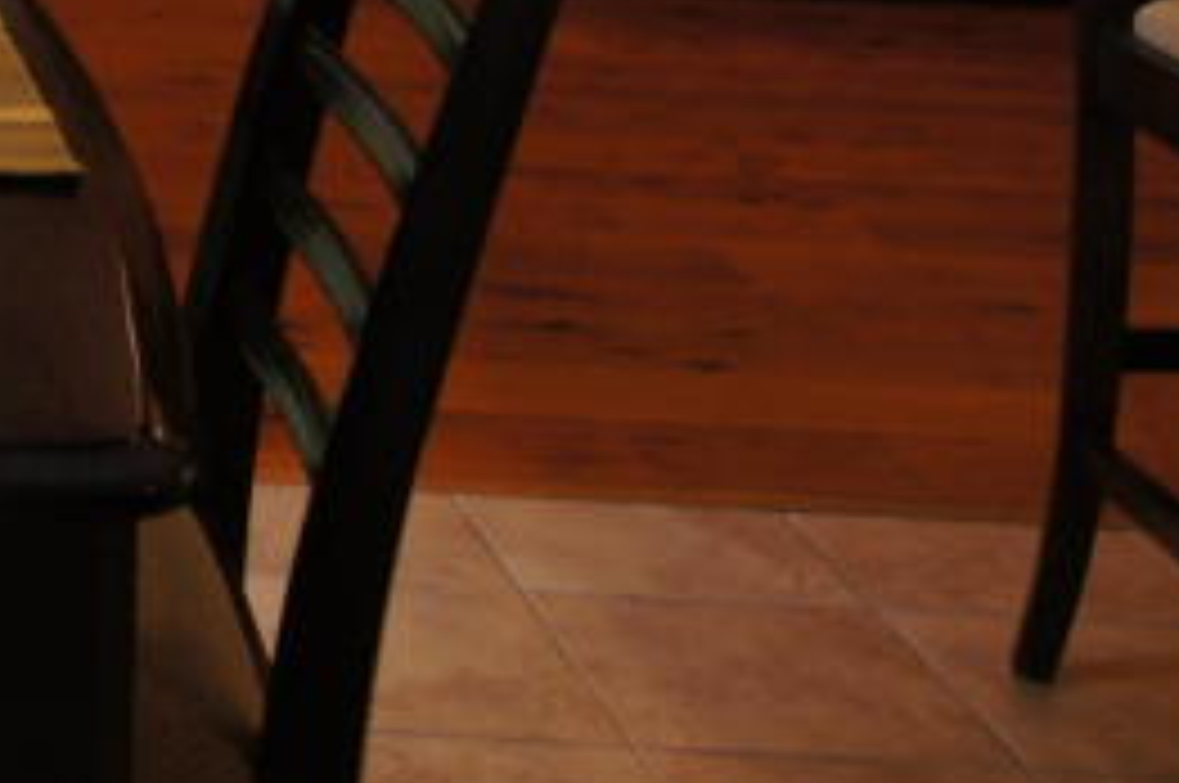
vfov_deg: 11.8
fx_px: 3467
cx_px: -765
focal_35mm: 106
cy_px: -666
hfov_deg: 16.8
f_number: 5.6
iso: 400
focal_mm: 16
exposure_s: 1/30
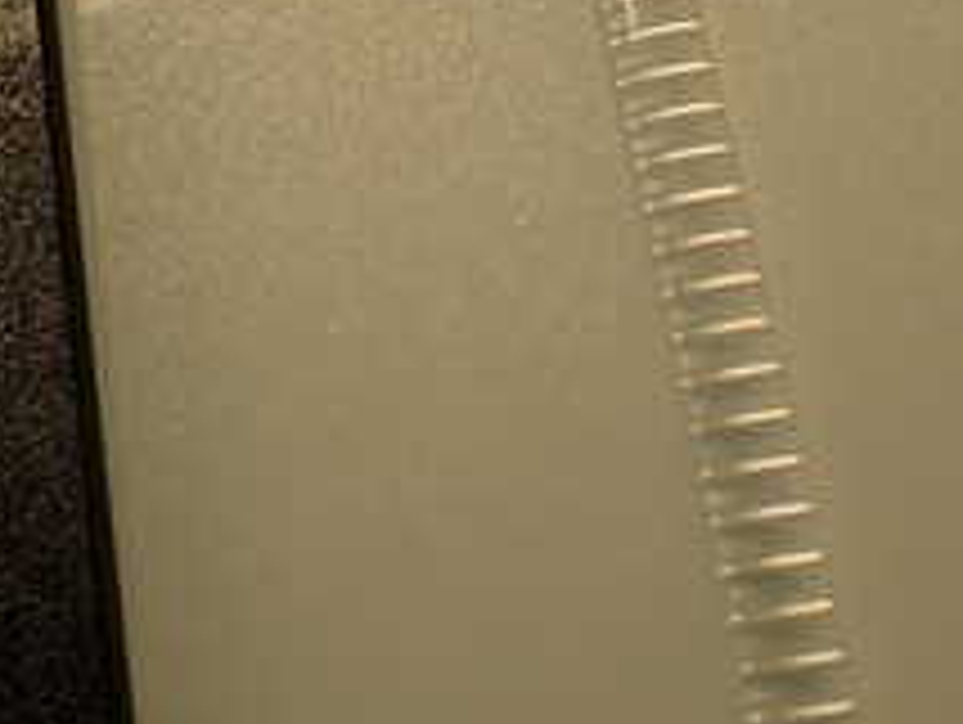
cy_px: 13
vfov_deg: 17.2
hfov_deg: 22.9
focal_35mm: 84
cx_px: 166
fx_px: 2339
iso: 100
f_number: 2.3
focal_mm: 5.4
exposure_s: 1/60
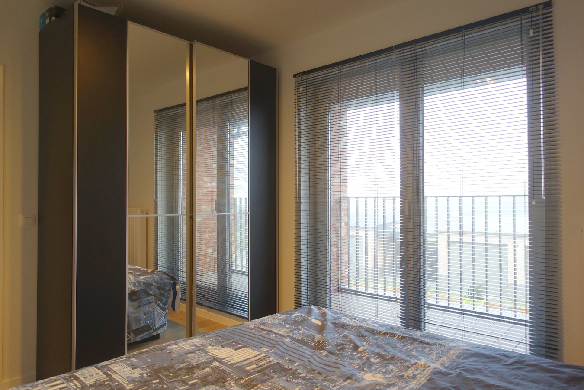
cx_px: 292
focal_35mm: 24
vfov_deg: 53.1
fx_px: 389
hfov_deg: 73.7
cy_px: 195
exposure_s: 1/30
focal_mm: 8.8
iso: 125
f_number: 2.5
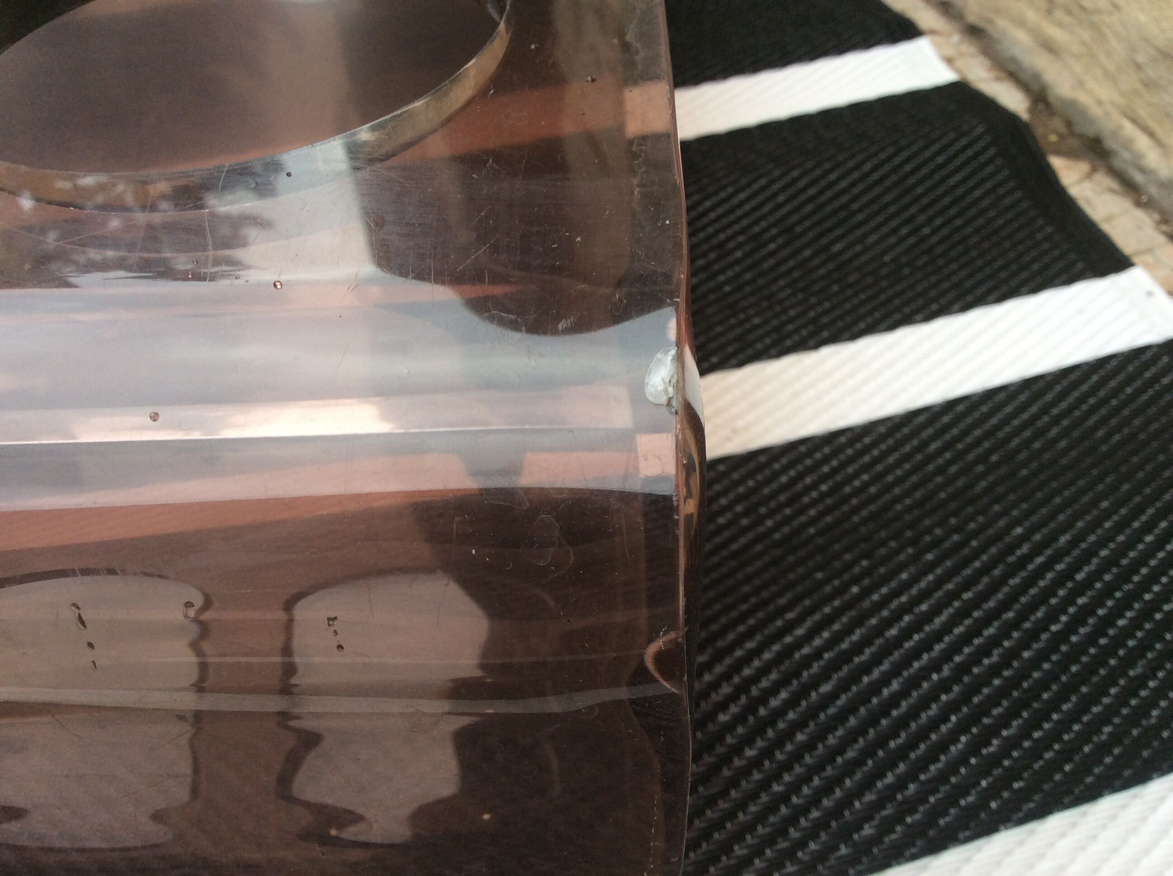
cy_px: 438
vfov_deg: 44.1
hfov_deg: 56.9
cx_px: 586
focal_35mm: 32
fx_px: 1083
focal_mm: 3.3
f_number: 2.4
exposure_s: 1/100
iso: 40
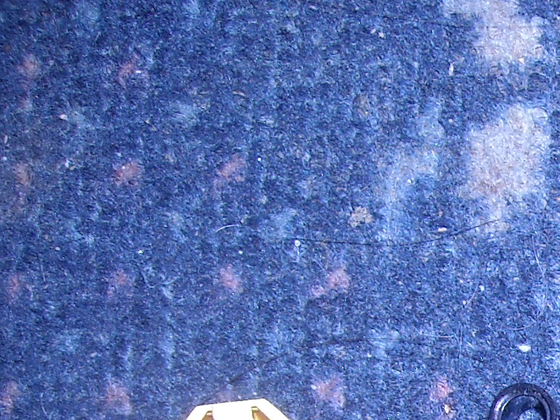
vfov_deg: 12.0
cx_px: 887
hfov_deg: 15.3
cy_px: 641
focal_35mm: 117
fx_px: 1893
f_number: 2.8
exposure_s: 1/60
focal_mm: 5.7
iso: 64
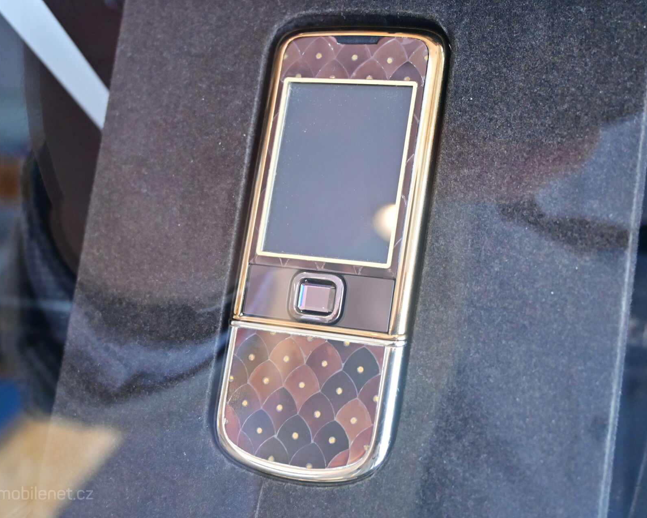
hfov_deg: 41.3
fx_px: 859
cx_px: 338
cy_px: 259
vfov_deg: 33.5
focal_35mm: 45
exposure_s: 1/40
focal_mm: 26.5
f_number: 4.5
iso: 450
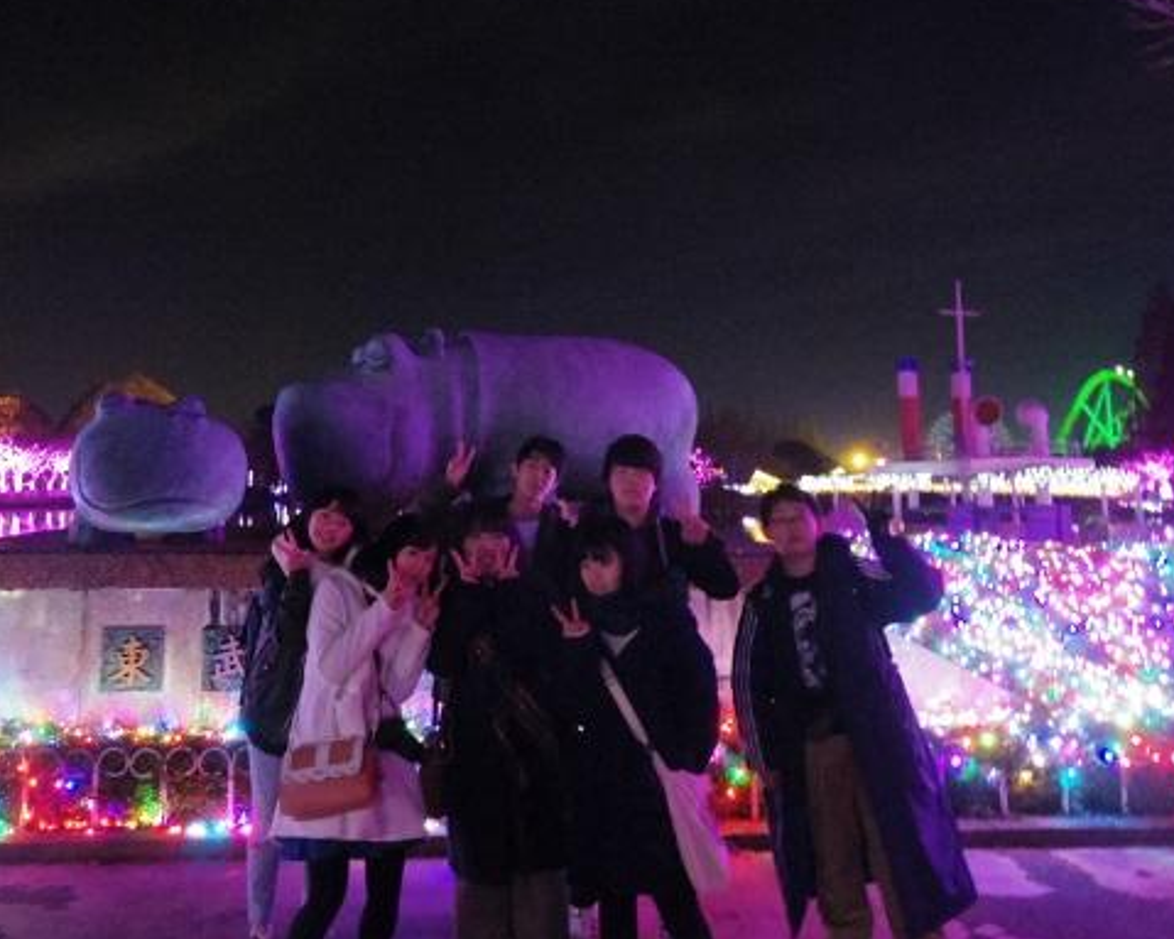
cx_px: 461
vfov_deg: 48.1
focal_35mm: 30
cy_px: 355
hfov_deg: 58.2
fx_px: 1042
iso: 3200
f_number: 2.8
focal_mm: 5
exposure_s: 1/8
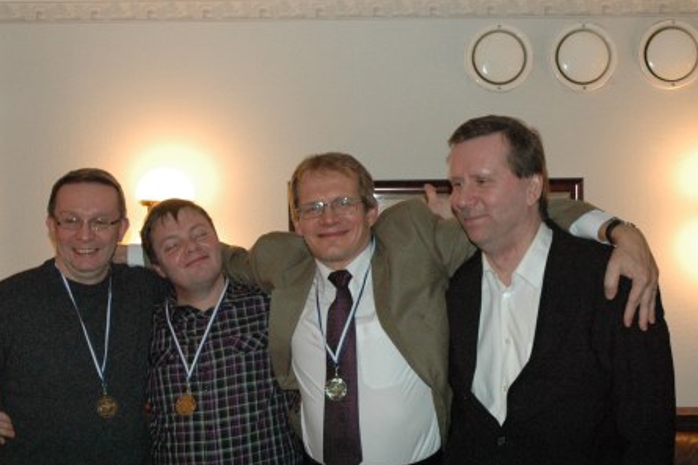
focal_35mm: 51
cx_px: 334
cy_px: 258
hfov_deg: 39.1
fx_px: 982
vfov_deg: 26.6
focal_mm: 25
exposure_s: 1/80
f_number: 5
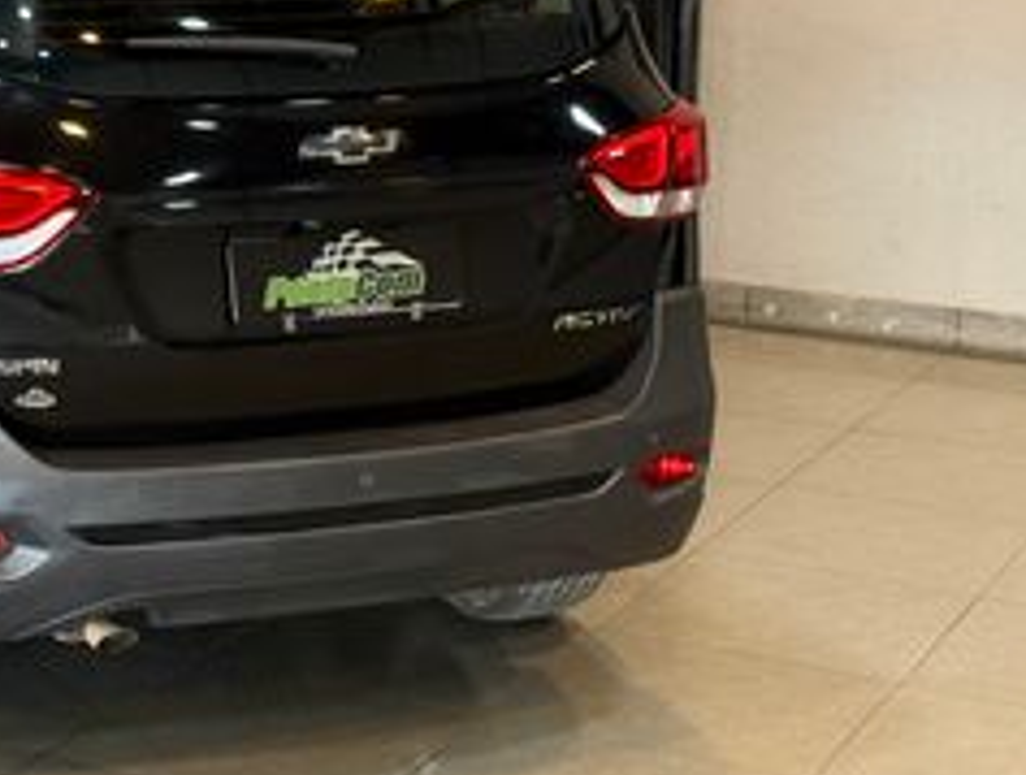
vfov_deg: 15.5
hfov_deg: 20.2
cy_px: 156
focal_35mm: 95
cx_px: 82
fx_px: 2823
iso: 250
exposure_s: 1/40
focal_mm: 6.76
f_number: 1.78
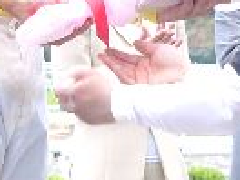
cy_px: -11
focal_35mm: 548
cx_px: 149
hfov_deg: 3.6
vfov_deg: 2.7
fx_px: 3799
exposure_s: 1/125
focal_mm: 18.8
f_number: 4
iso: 50
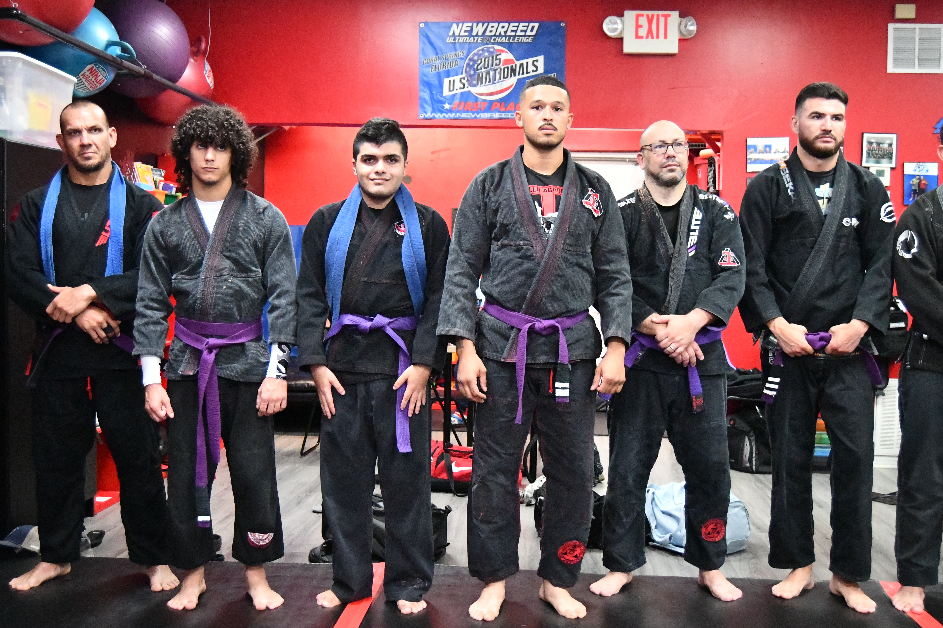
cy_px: 314
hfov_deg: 49.6
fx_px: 1021
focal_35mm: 39
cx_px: 472
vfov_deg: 34.2
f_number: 4
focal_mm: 26
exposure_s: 1/200
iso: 14400
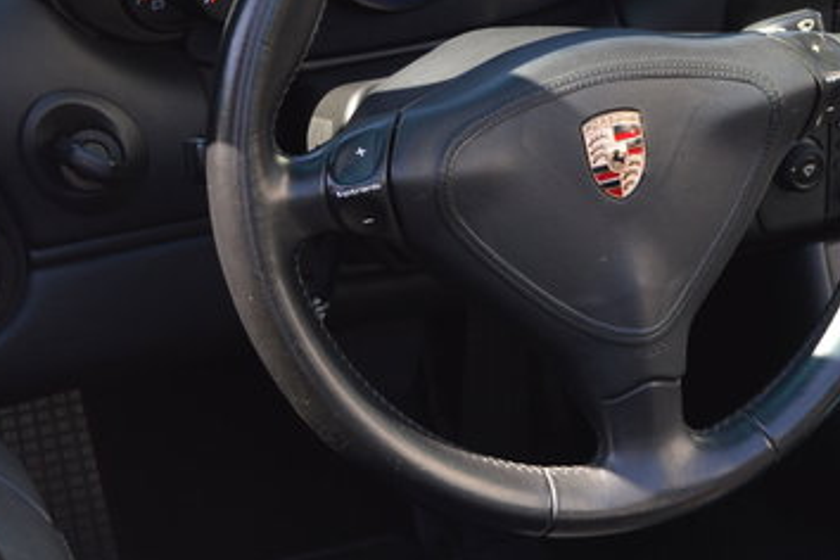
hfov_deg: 19.5
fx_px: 2426
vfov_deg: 13.1
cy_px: 165
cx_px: 653
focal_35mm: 104
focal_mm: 32
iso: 200
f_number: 5.6
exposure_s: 1/125
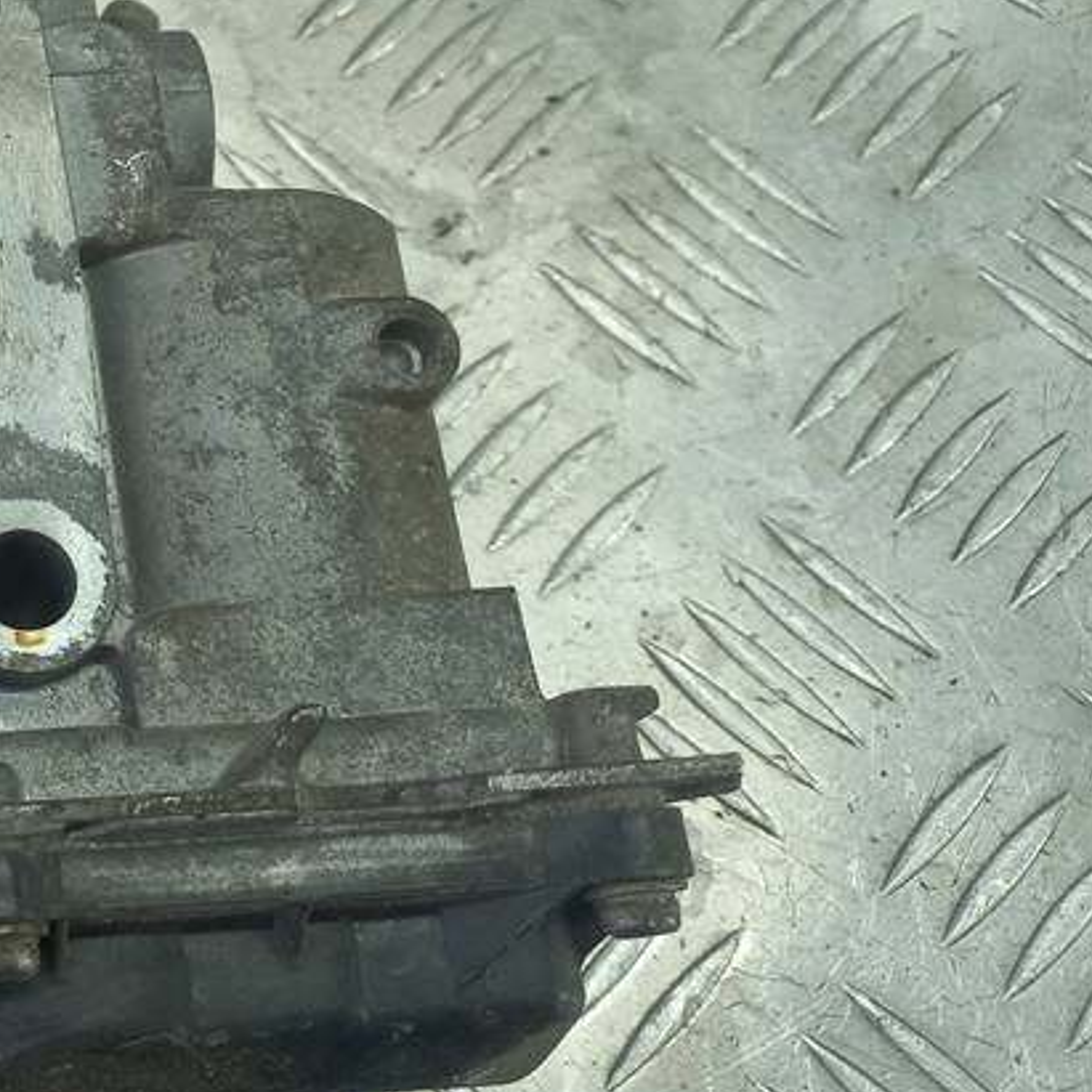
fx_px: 1963
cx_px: -258
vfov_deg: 30.7
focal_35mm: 55
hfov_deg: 27.0
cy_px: 324
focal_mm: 4.6
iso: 50
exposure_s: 1/50
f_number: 1.8
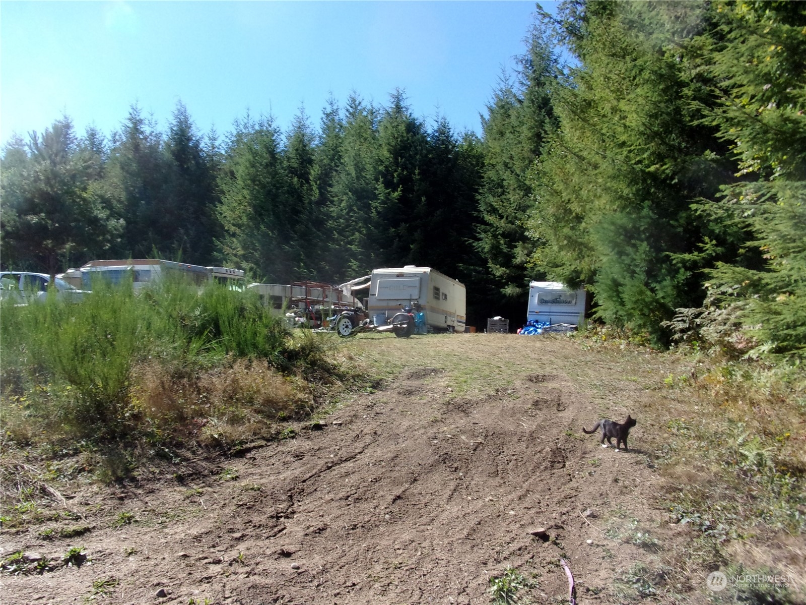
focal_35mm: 28
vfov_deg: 49.7
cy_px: 302
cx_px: 403
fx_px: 652
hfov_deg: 63.4
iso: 200
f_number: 10.8
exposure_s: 1/110
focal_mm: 5.1
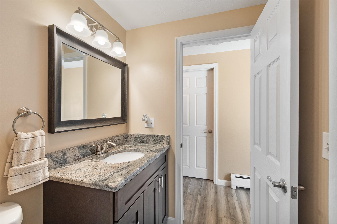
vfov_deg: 77.3
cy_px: 112
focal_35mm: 15
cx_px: 168
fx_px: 140
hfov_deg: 100.4
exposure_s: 1/3
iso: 320
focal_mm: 10
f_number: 8
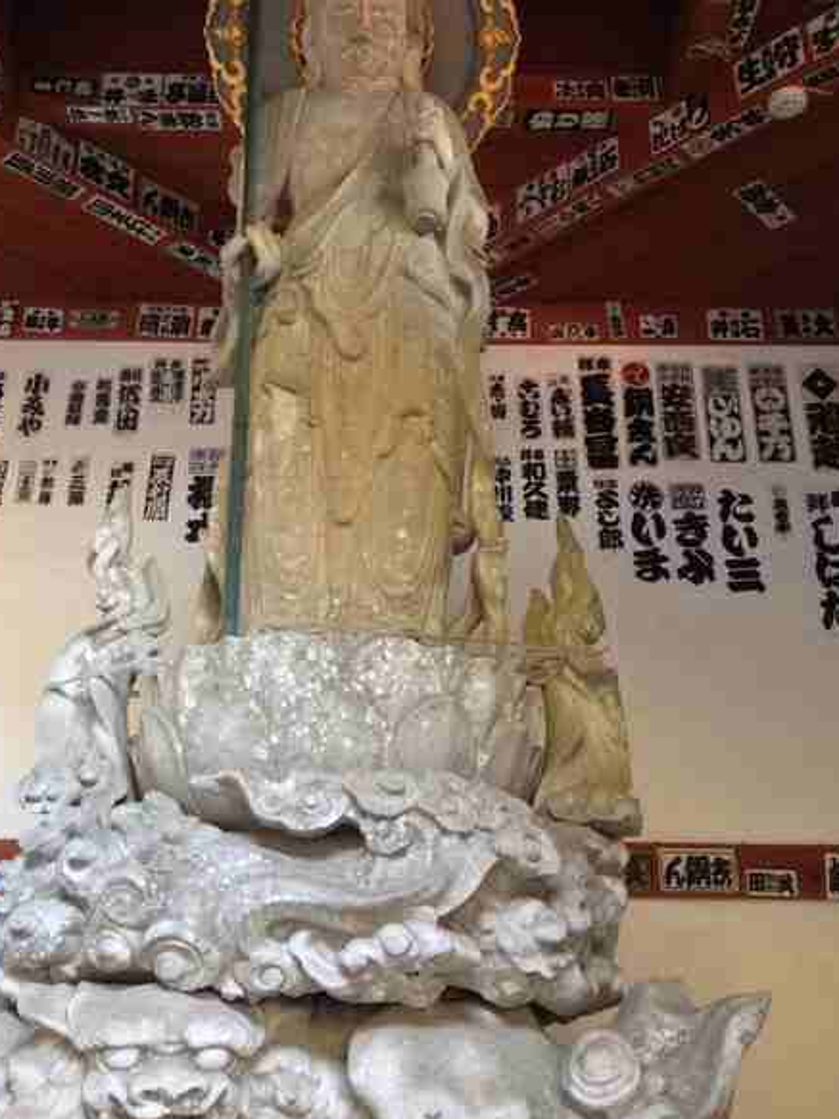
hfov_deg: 33.5
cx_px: 366
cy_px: 503
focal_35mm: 43
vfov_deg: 43.8
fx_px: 1390
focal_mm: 4.28
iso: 250
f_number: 2.4
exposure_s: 1/20
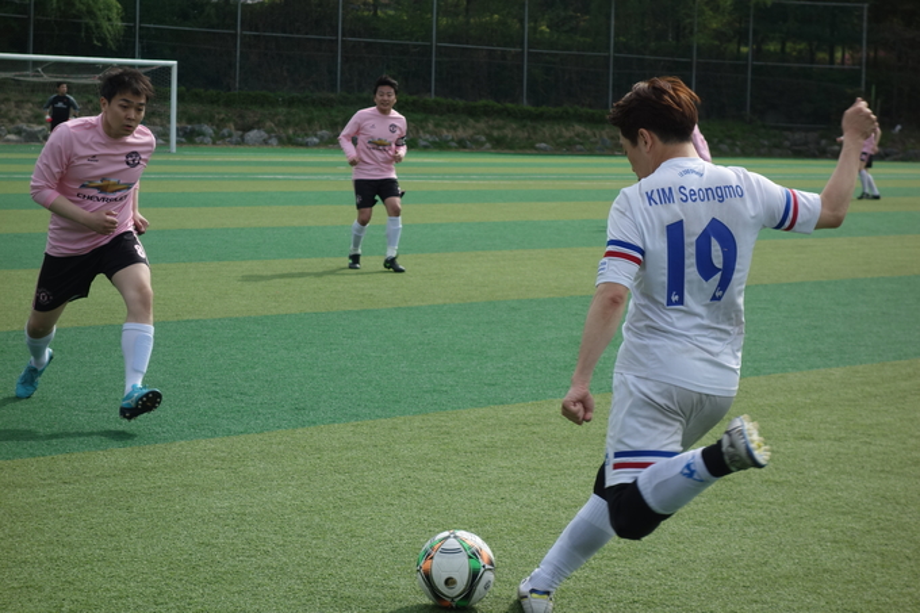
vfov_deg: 15.0
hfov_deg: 22.4
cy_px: 306
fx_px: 2325
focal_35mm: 91
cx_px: 460
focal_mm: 33.9
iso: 125
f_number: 4.5
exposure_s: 1/640
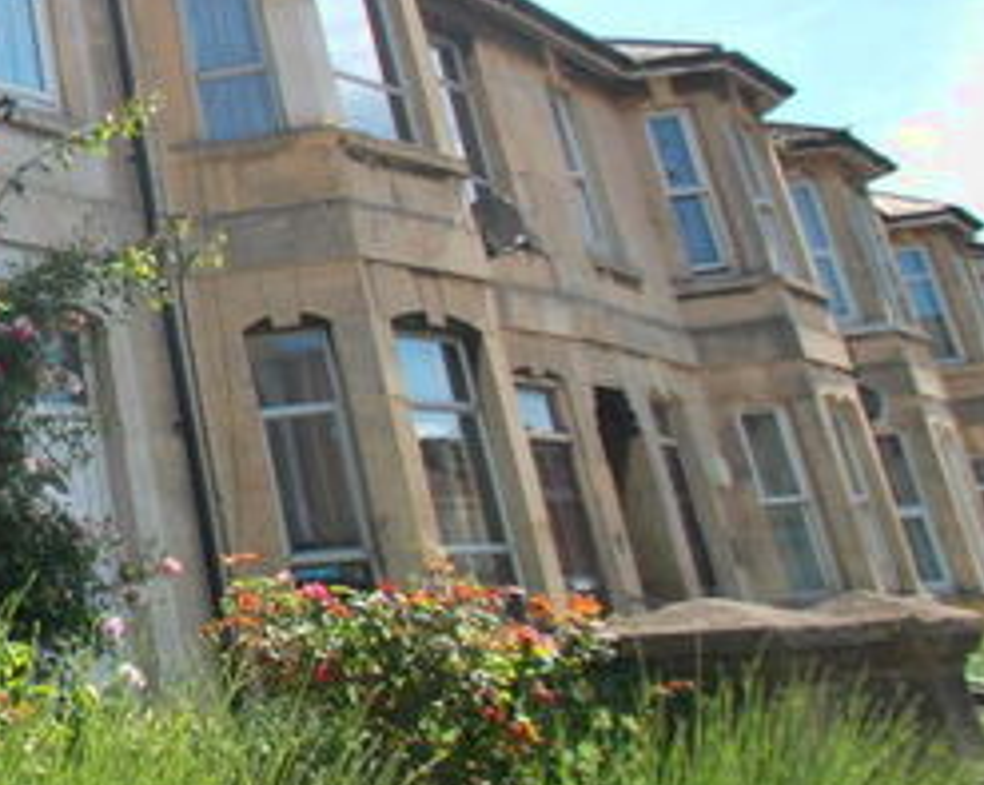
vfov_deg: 36.8
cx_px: -255
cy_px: 243
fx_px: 1164
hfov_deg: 34.4
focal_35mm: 40
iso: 100
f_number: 7.1
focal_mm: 10
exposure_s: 1/200
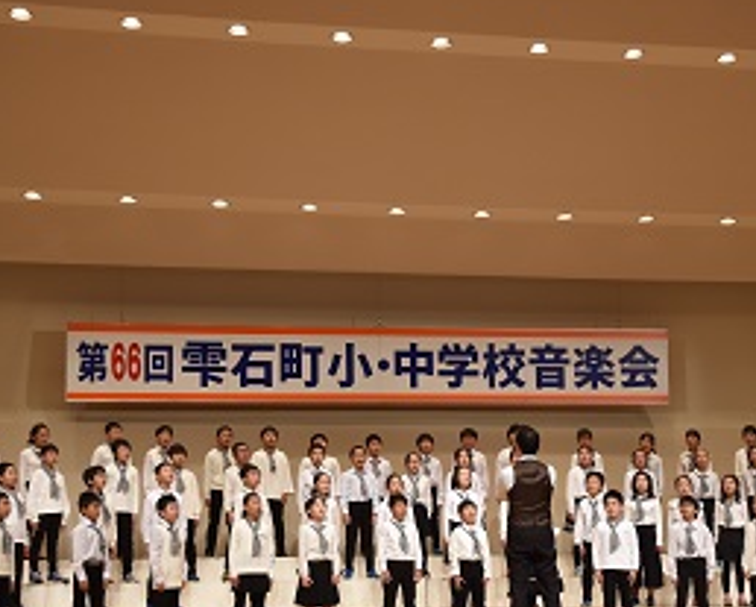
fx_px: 1366
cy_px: 349
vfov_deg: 25.0
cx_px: 410
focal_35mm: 61
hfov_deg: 30.9
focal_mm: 28
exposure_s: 1/80
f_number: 4.5
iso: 640
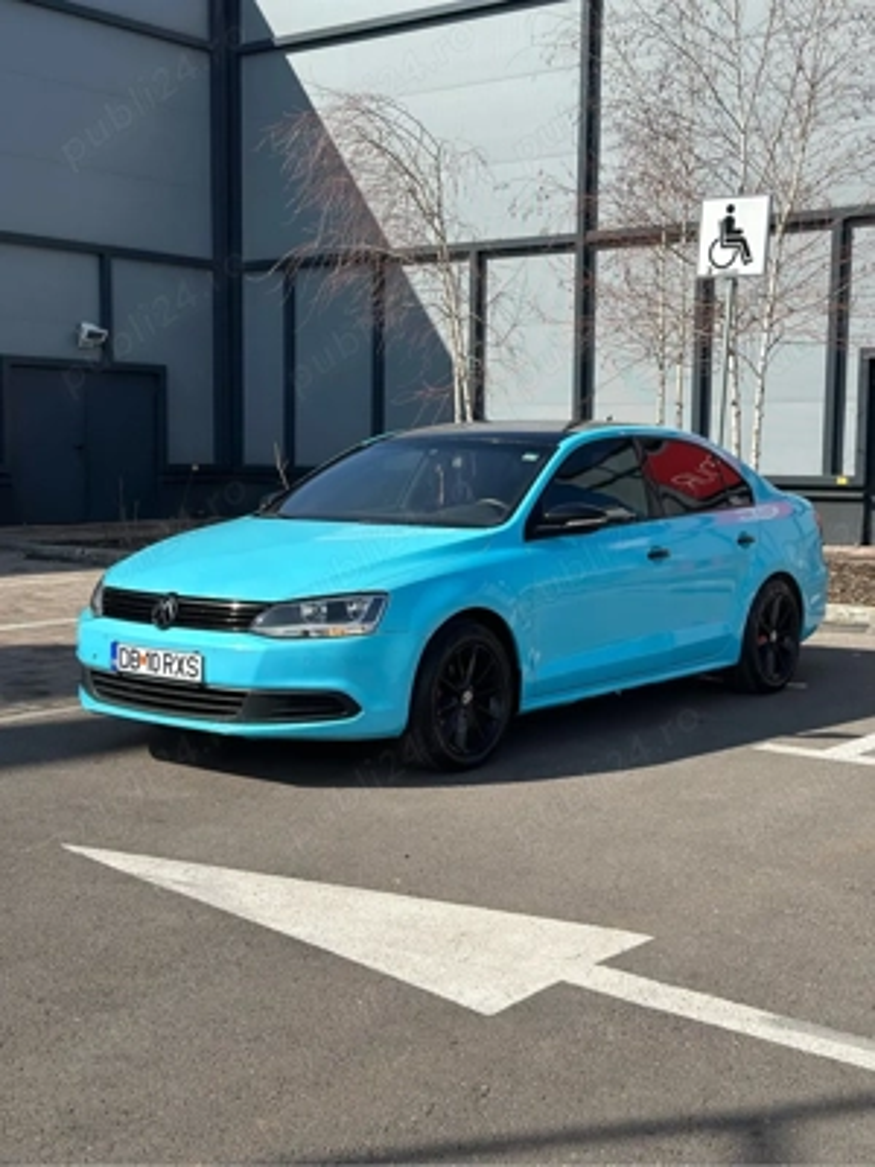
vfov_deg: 39.7
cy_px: 584
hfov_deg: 30.3
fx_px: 1618
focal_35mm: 48
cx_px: 438
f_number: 1.78
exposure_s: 1/5882
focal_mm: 6.86
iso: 80
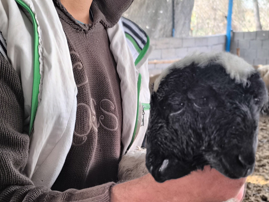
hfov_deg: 34.7
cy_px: 201
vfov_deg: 25.3
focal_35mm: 55
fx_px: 427
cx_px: 168
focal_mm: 6.14
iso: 1000
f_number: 1.65
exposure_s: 1/50
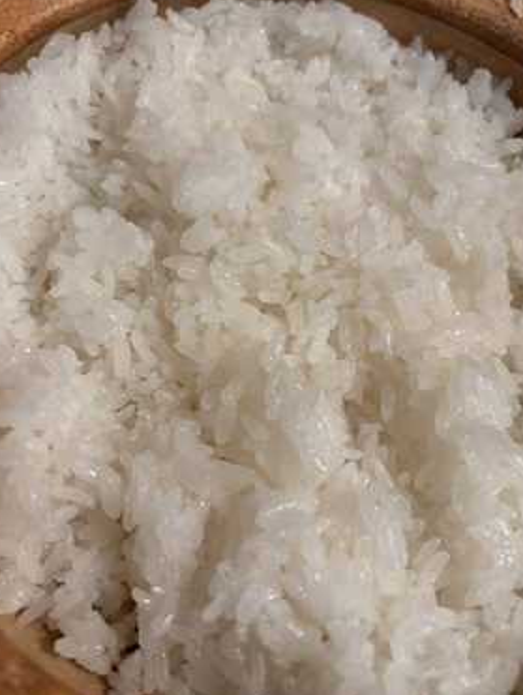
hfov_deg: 49.8
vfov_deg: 63.4
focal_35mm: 28
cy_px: 345
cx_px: 251
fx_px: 563
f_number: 1.6
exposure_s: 1/50
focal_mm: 5.96
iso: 200
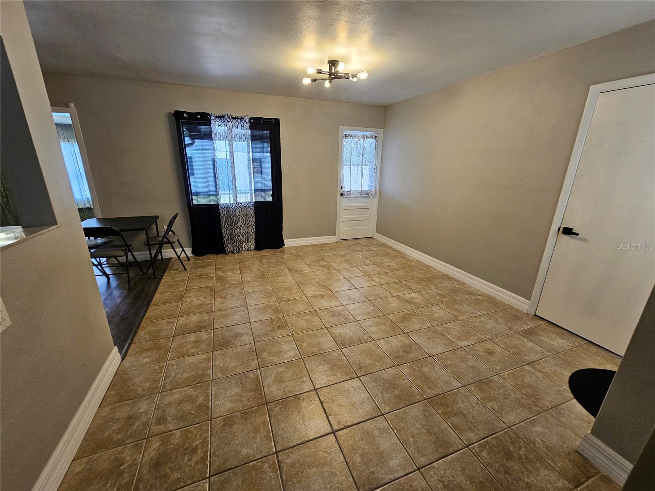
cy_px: 246
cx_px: 328
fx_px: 246
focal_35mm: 13
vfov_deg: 89.9
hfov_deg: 106.2
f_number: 2.2
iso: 200
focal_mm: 2.2
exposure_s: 1/60
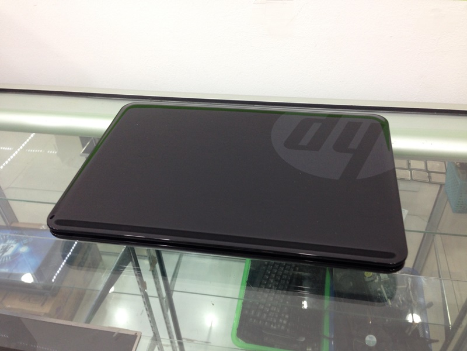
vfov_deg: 42.9
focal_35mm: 33
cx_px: 234
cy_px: 176
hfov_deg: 55.4
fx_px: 445
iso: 80
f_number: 2.4
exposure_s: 1/20
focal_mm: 4.12
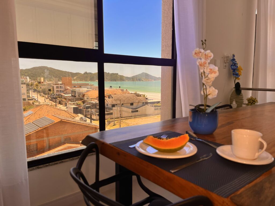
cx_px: 138
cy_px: 103
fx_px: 207
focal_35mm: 26
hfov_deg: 67.3
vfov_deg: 53.1
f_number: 1.6
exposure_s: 1/1372
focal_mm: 5.1
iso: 50
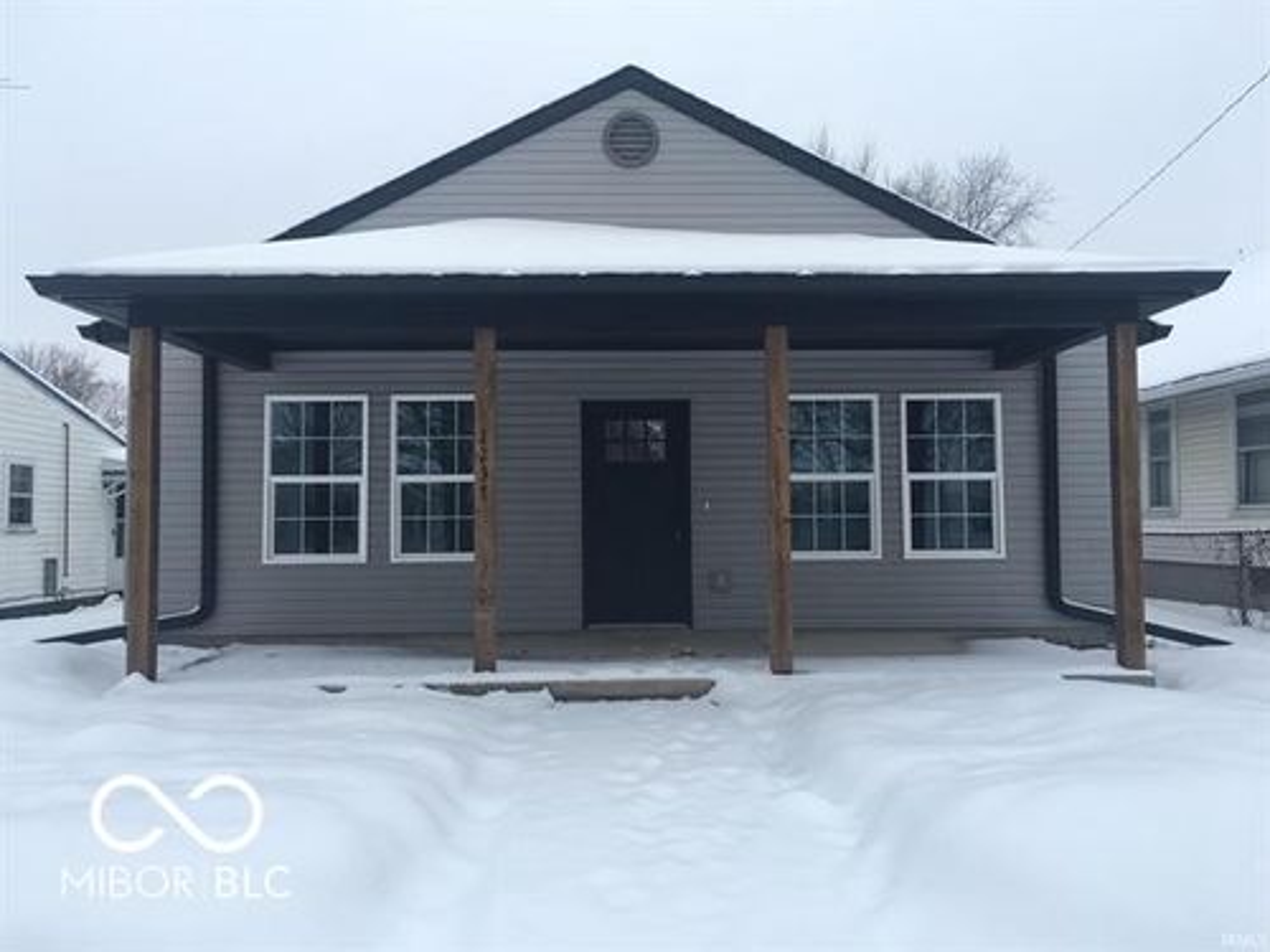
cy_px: 476
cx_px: 635
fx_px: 1064
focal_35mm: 29
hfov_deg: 61.7
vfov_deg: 48.2
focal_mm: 4.15
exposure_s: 1/420
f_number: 2.2
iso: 25
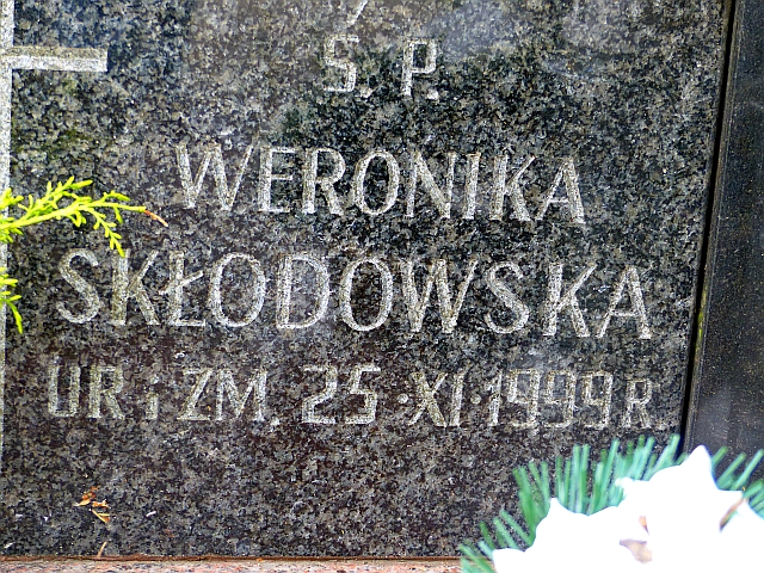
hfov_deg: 19.8
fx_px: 2185
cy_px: 286
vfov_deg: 14.9
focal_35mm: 99
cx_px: 382
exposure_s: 1/80
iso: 100
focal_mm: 17.8
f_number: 2.8
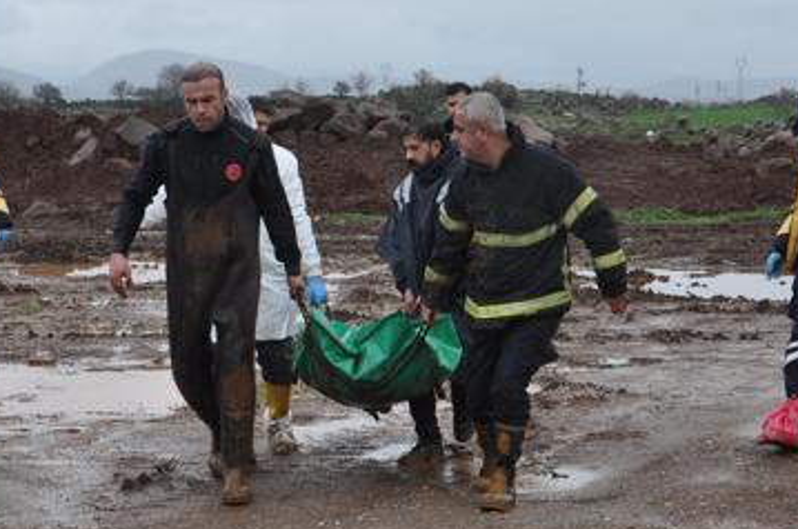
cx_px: 333
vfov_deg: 15.1
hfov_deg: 22.7
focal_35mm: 90
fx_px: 1988
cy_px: 338
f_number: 8
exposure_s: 1/250
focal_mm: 35
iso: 500
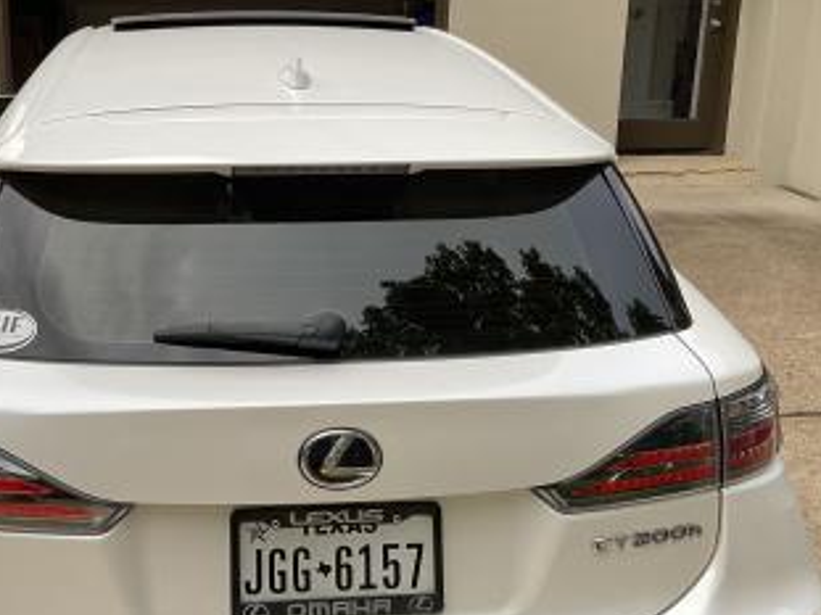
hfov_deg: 40.2
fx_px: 1114
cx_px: 309
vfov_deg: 30.6
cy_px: 198
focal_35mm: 47
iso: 40
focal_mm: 3
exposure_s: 1/120
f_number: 1.8
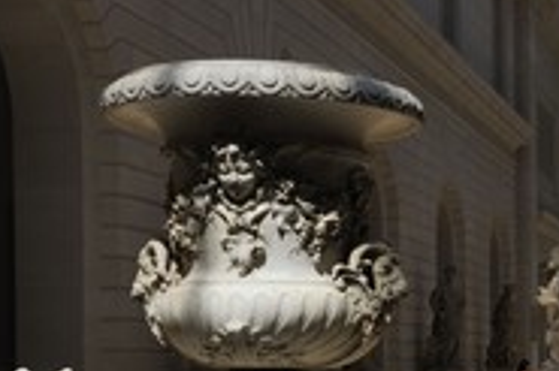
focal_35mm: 100
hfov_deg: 19.7
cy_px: 395
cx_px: 574
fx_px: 1551
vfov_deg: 13.4
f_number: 13
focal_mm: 44
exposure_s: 1/80
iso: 400
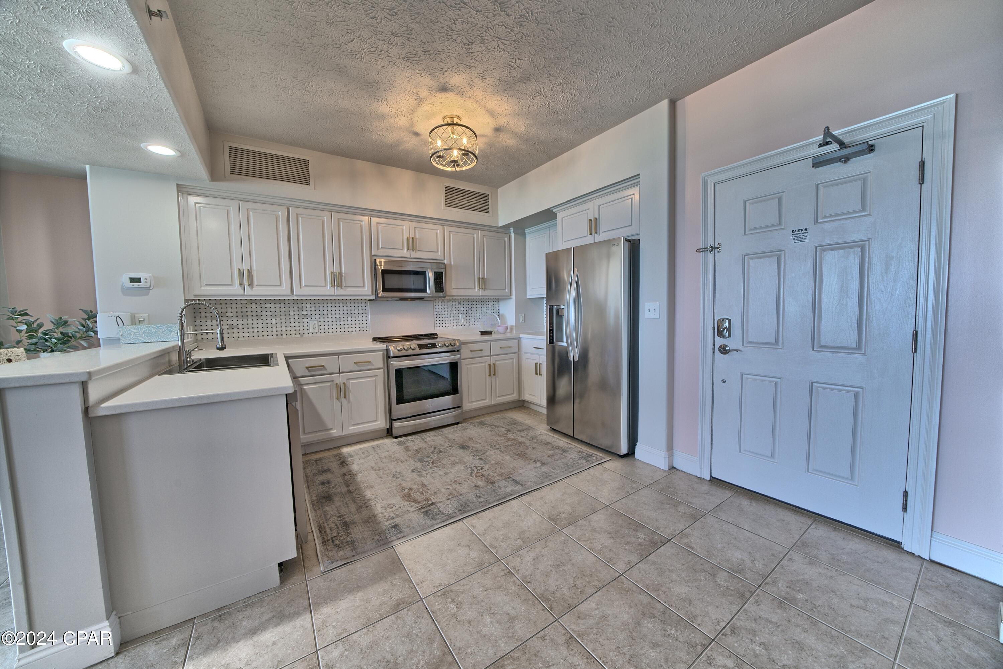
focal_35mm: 12
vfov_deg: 90.0
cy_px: 334
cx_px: 502
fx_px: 334
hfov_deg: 112.6
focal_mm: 12
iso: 500
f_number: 9.5
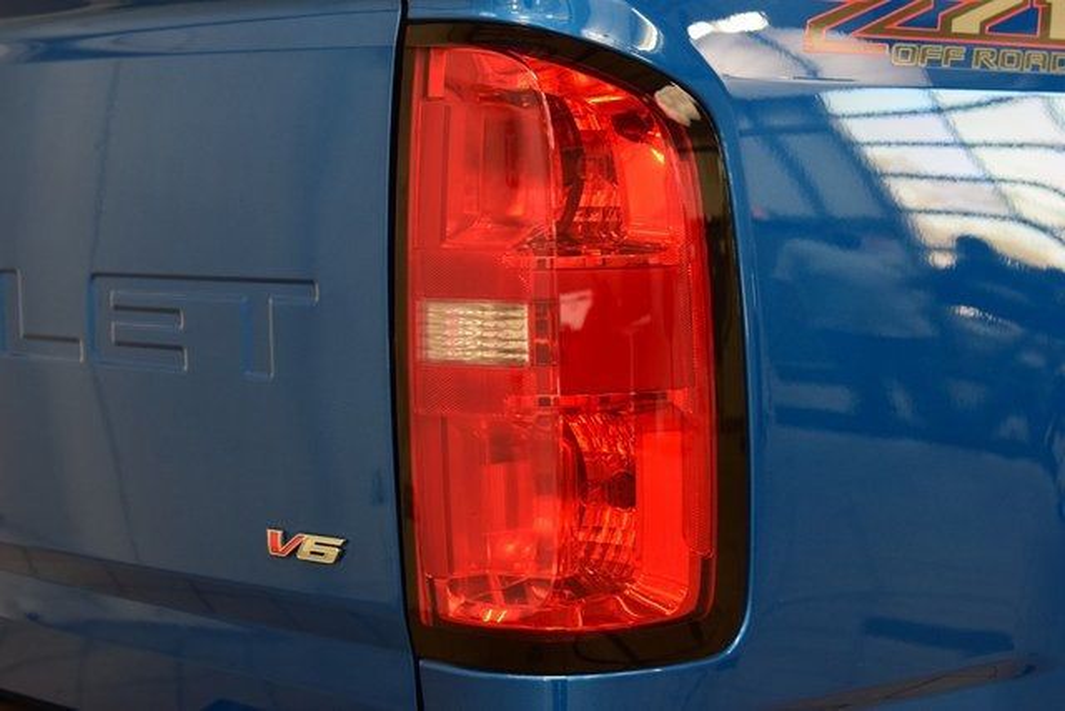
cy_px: 356
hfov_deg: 28.1
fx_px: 2130
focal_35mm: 72
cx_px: 532
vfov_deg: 18.9
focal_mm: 48
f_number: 4.5
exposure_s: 1/60
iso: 1600
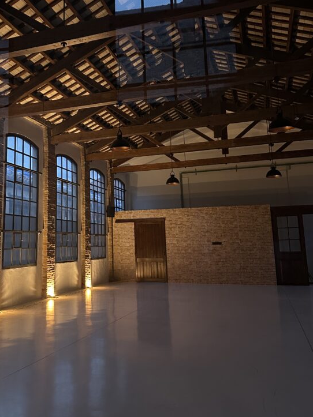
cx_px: 100
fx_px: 410
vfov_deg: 53.7
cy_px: 172
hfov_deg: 41.2
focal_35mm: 34
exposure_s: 1/30
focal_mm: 6.86
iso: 1000
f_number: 1.78
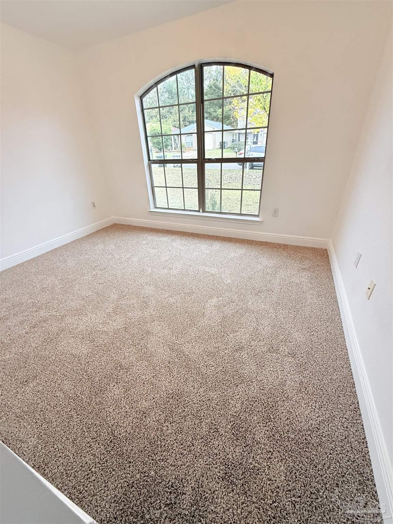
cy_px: 262
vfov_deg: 102.1
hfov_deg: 85.7
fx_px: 212
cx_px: 196
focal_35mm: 14
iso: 250
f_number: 2.2
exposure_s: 1/120
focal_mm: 2.22
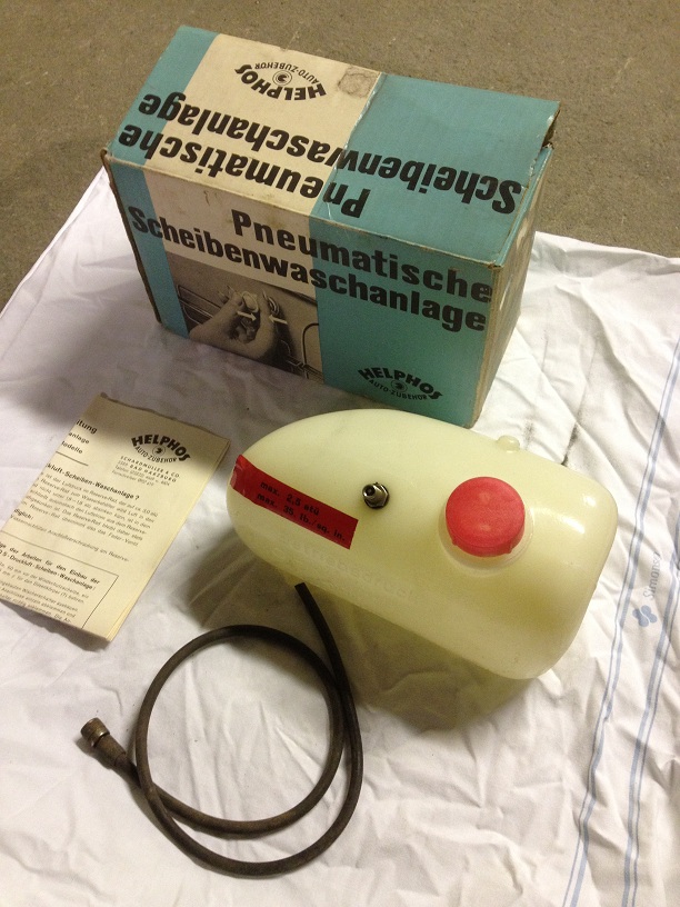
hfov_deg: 40.7
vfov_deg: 52.6
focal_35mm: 35
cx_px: 340
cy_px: 454
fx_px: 917
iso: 160
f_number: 2.4
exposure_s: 1/20
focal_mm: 4.28
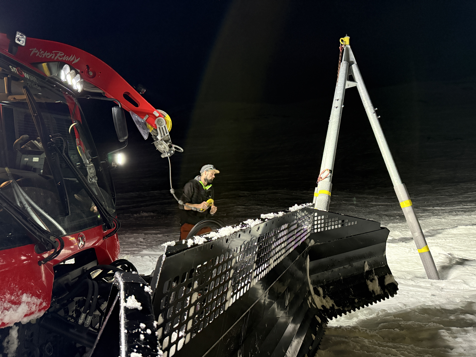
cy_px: 178
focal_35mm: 24
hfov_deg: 71.6
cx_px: 238
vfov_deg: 56.8
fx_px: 330
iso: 800
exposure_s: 1/41
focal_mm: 6.76
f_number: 1.78
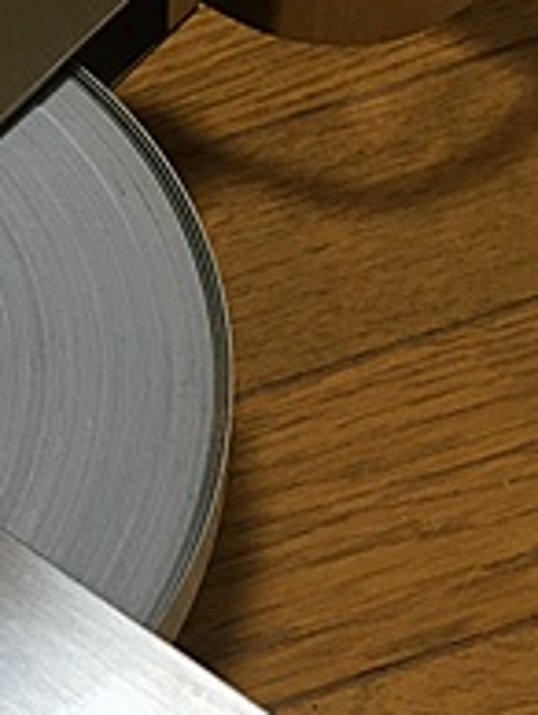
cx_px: -322
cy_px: 516
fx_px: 2316
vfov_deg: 17.5
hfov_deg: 12.5
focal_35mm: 112
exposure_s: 1/33
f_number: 2.2
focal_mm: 4.15
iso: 125
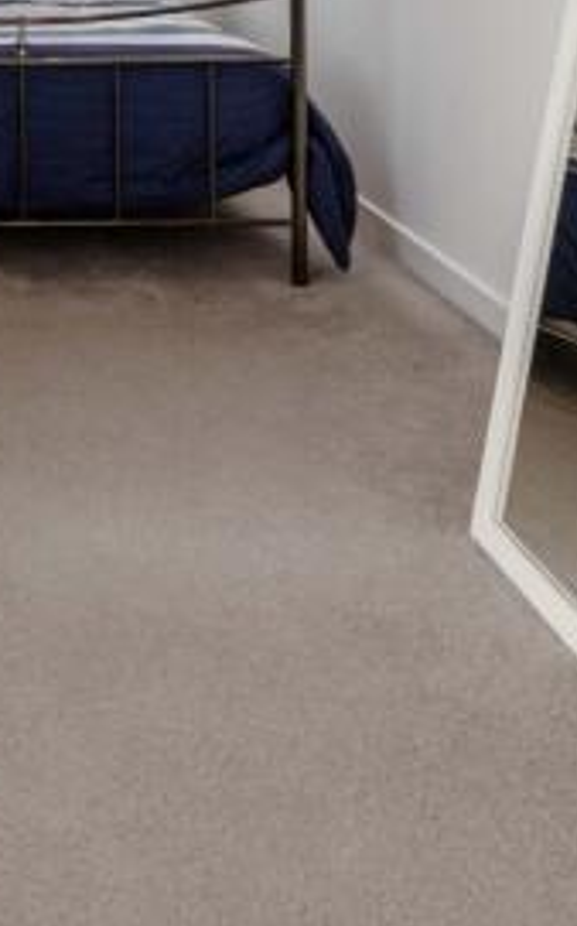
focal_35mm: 54
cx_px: -160
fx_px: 1361
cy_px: -118
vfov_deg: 32.5
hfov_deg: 21.7
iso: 640
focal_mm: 14
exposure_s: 1/125
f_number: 8
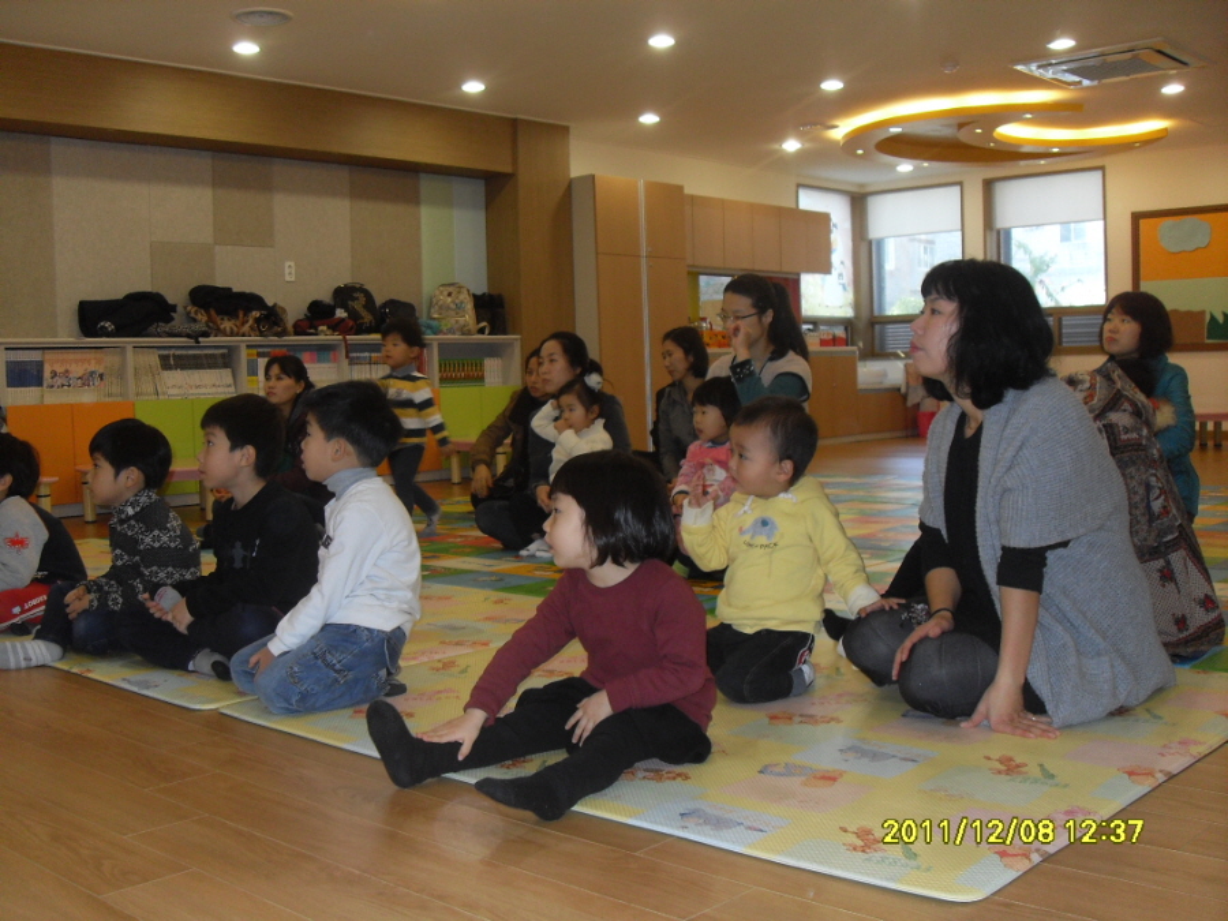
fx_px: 1313
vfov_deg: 38.7
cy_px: 460
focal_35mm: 37
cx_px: 614
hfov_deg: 50.1
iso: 120
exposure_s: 1/45
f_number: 2.8
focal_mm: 6.3
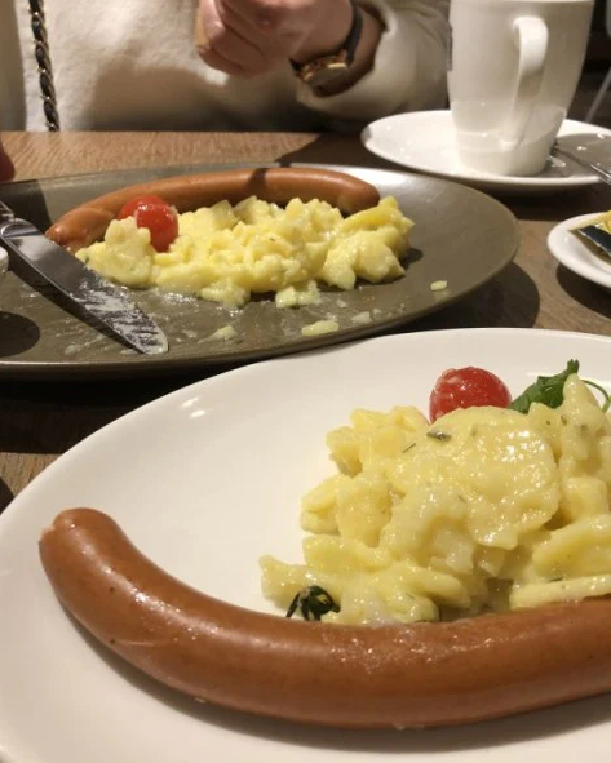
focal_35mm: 37
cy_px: 385
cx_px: 344
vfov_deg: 49.1
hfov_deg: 40.1
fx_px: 836
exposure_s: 1/20
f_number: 1.8
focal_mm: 4
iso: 40
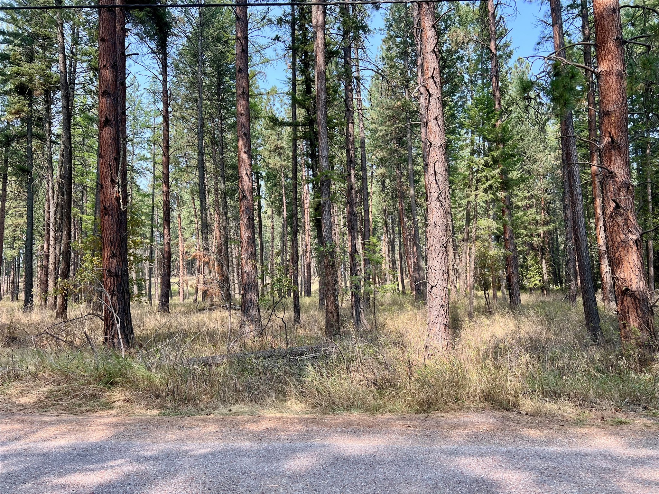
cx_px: 330
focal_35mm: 26
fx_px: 495
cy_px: 247
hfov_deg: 67.3
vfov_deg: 53.1
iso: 50
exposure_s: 1/654
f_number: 1.5
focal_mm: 5.7
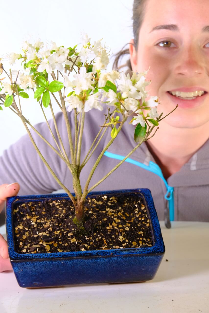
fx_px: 879
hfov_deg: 13.6
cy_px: 156
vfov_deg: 20.2
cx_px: 104
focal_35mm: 101
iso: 1600
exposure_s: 1/30
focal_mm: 67.1
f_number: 8
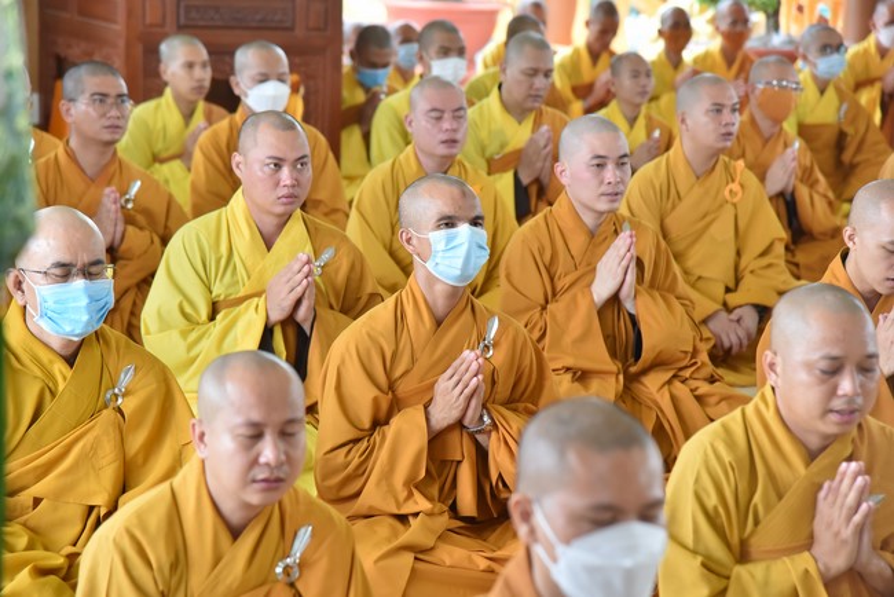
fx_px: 2981
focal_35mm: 120
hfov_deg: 17.1
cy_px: 298
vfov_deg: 11.4
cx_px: 447
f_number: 5
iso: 2000
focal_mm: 120
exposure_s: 1/160
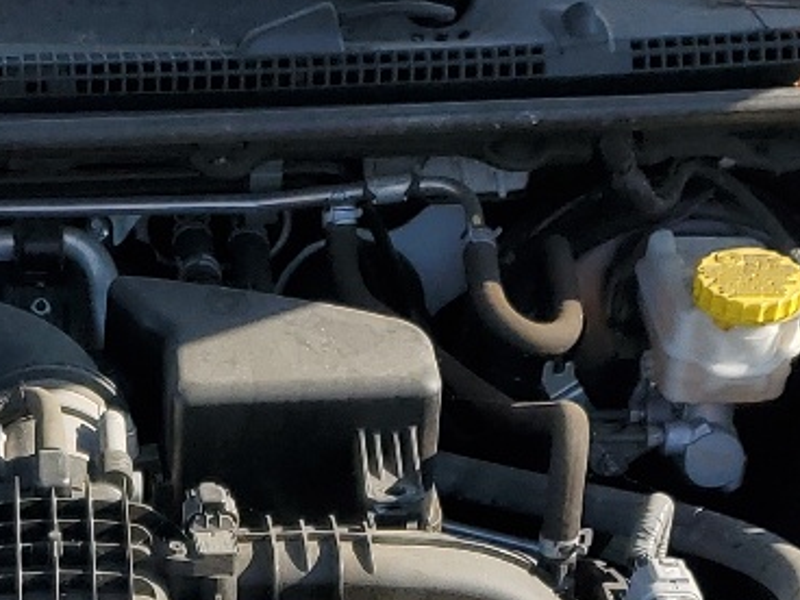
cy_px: 850
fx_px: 2612
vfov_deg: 12.6
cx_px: 24
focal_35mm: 113
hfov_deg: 17.1
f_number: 1.5
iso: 50
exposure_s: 1/1667
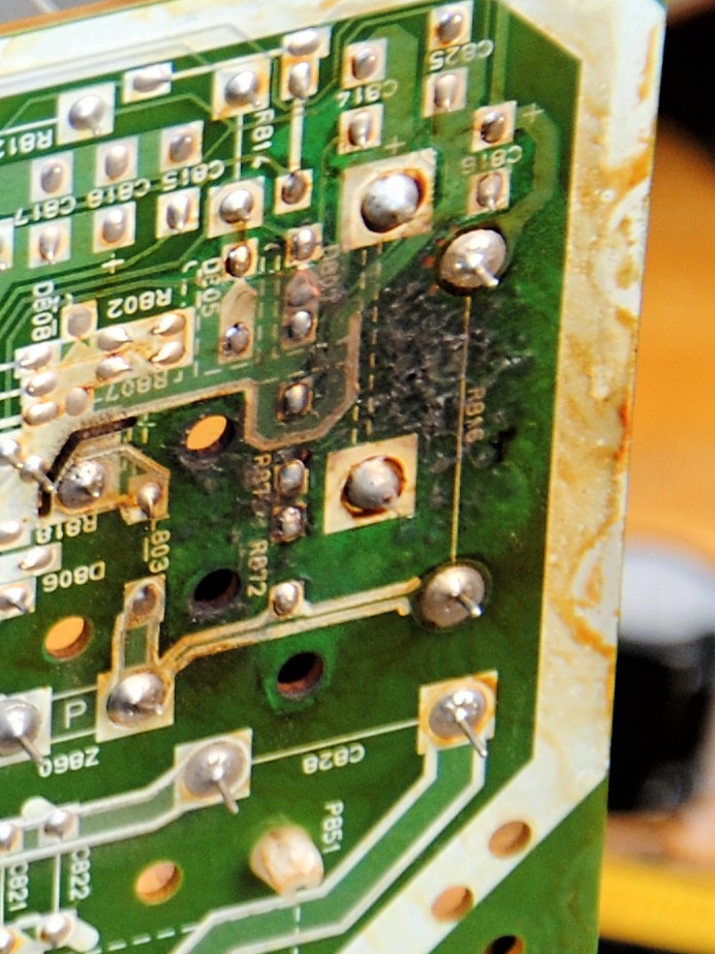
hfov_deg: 4.6
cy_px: 649
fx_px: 8677
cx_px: -1018
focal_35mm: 315
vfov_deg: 6.3
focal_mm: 52
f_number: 5
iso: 200
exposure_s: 1/100
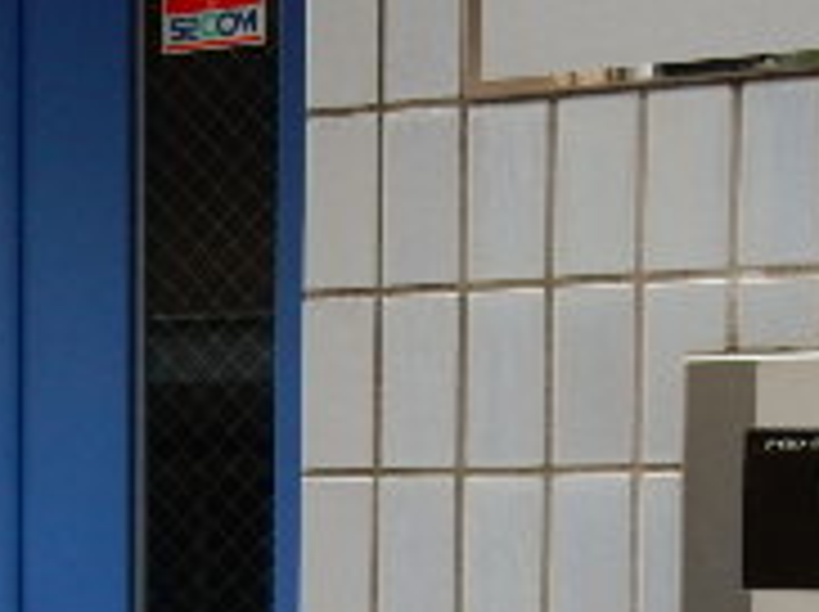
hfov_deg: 22.3
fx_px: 2079
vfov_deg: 16.0
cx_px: 400
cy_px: 747
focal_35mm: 88
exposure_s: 1/50
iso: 125
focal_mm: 4.5
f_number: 3.7
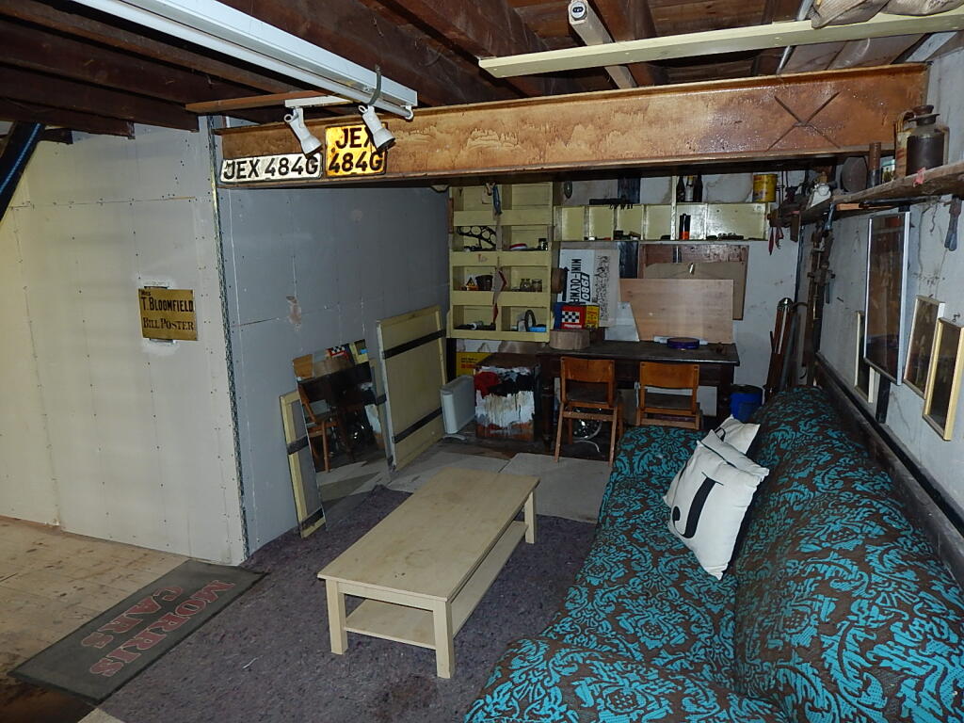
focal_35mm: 22
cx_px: 482
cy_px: 362
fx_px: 613
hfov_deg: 76.4
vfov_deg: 61.1
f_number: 3
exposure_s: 1/30
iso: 125
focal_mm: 4
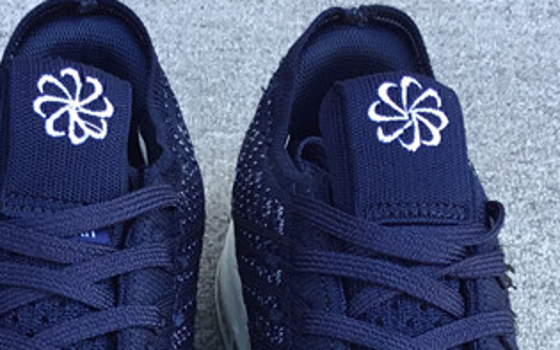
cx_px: 183
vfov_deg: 13.5
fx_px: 1435
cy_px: 443
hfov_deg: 22.0
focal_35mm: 94
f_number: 2.4
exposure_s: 1/100
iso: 40
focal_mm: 3.3
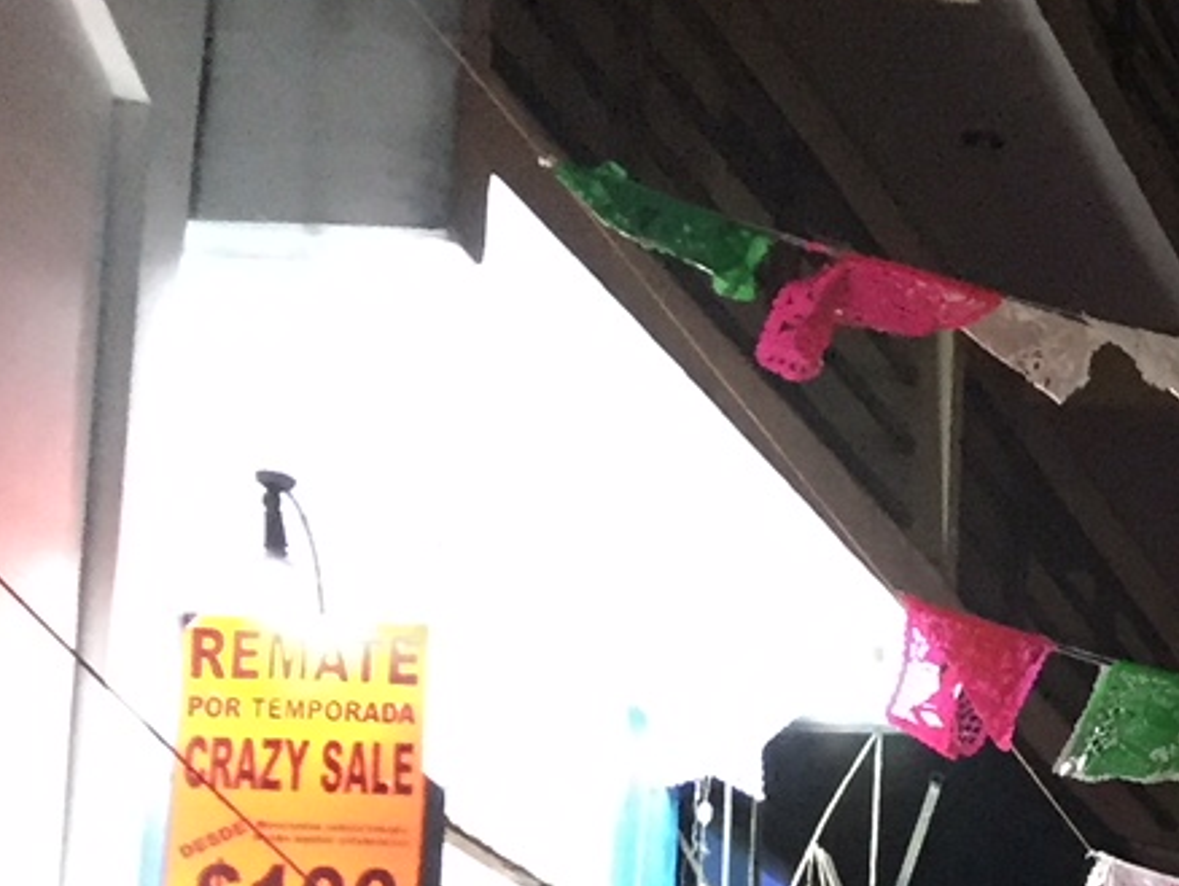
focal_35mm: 108
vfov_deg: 12.8
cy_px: 1435
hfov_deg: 15.4
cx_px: 2186
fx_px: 3680
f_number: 2.2
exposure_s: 1/17
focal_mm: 4.15
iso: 250
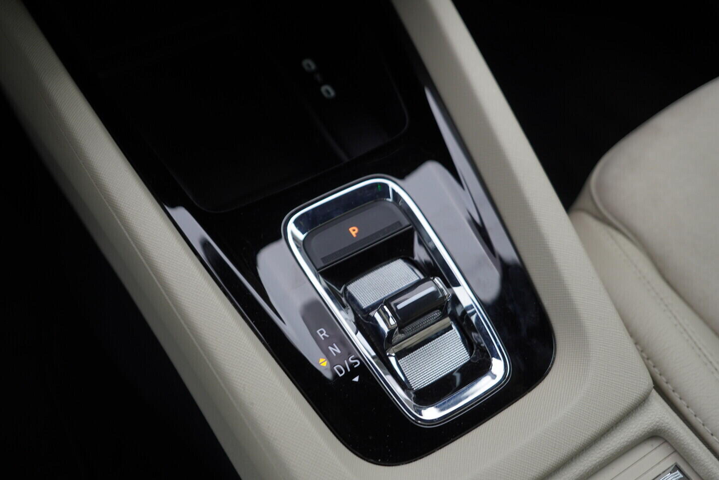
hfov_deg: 53.1
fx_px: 719
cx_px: 360
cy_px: 240
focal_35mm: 36
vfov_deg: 36.9
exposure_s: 1/50
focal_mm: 24
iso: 125
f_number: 3.2
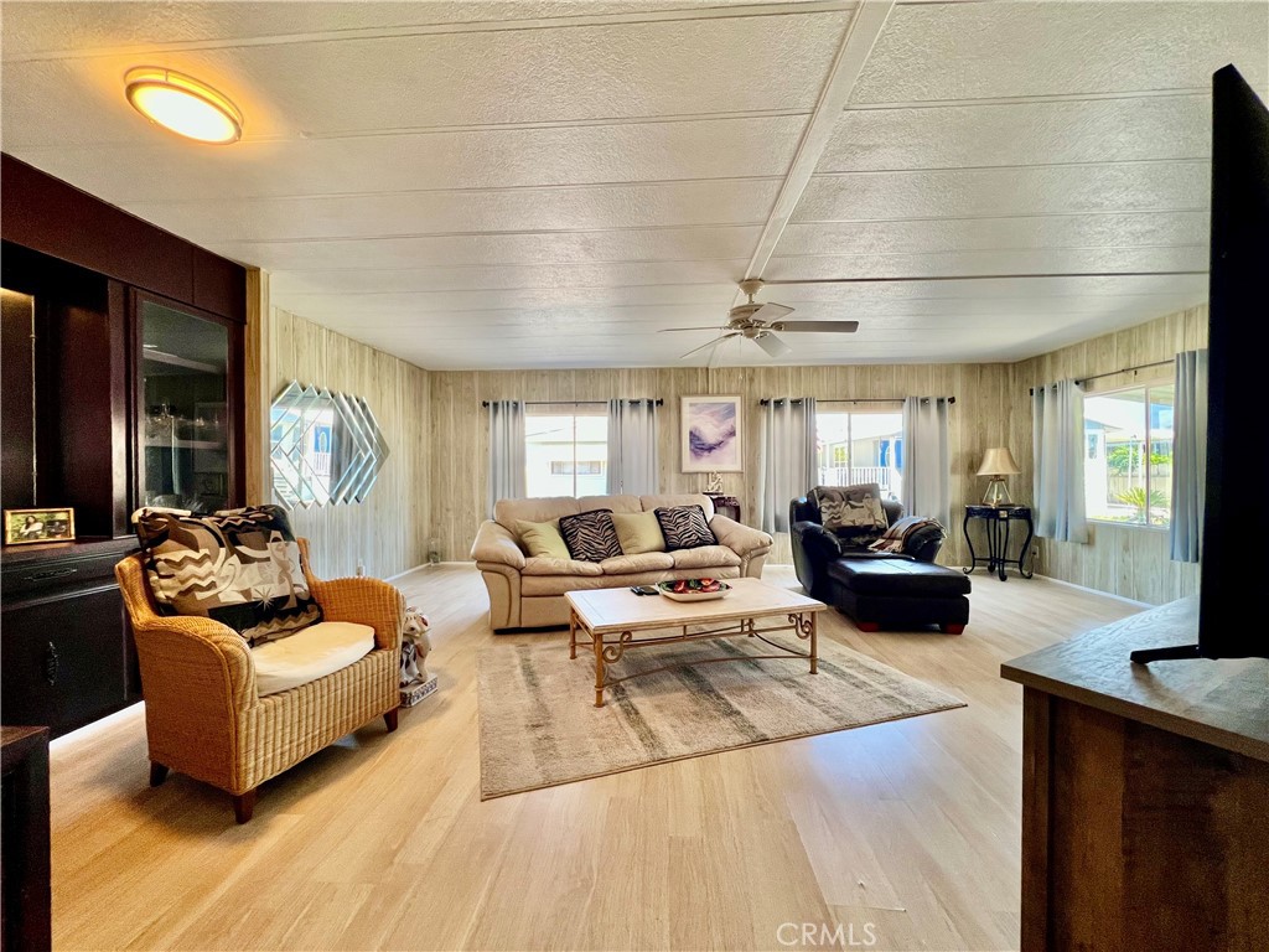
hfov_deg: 106.2
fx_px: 477
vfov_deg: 89.9
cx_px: 634
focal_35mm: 13
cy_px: 476
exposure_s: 1/120
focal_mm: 1.57
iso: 160
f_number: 1.8
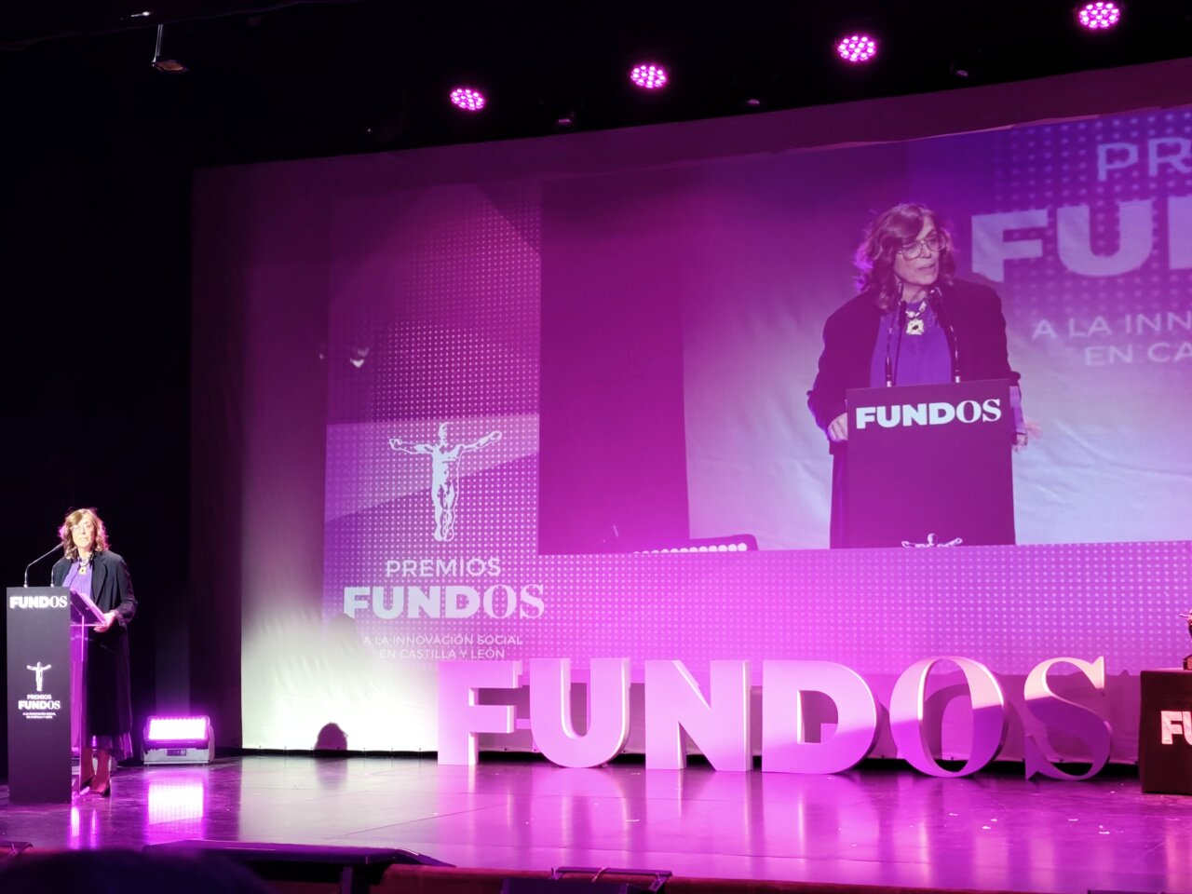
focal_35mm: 56
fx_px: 1928
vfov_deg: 26.1
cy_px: 447
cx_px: 596
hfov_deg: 34.3
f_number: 1.65
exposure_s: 1/60
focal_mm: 6.19
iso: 1000
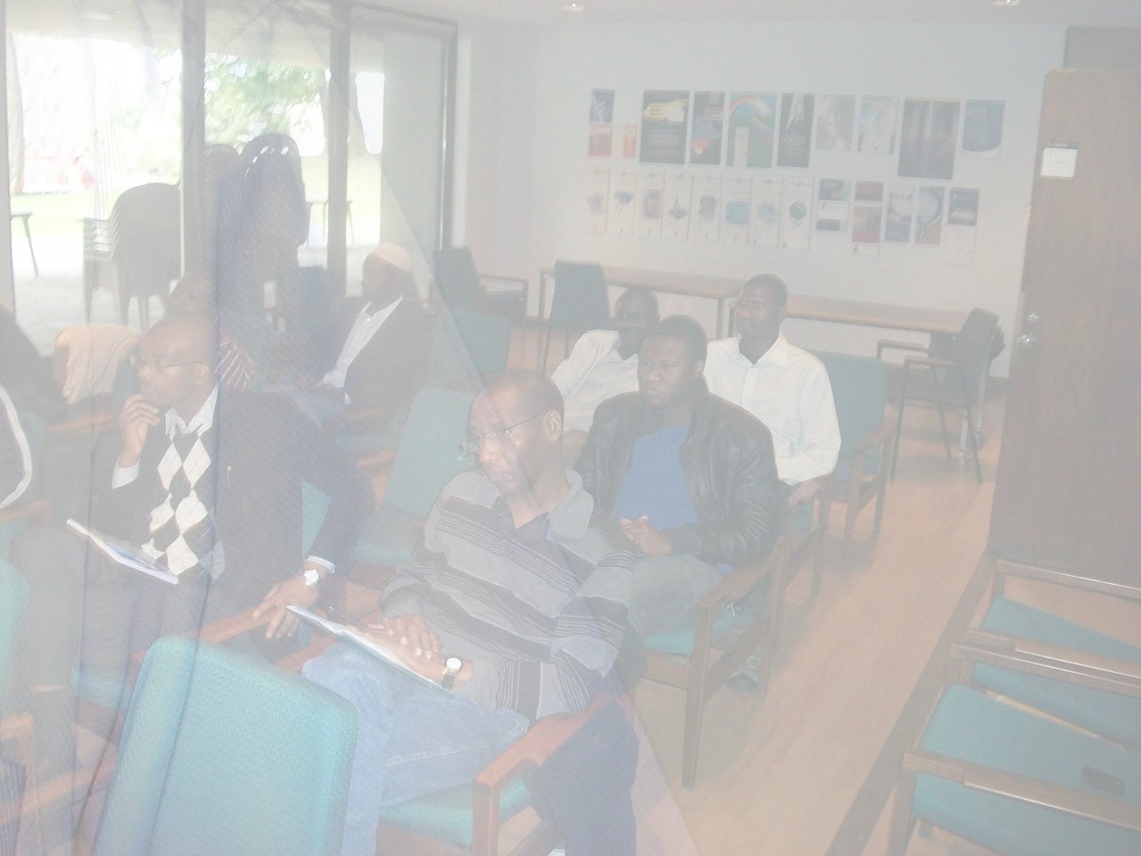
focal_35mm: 32
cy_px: 428
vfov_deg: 44.2
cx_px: 570
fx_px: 1055
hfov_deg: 56.8
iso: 240
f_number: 2.9
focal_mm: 5.7
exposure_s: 1/30
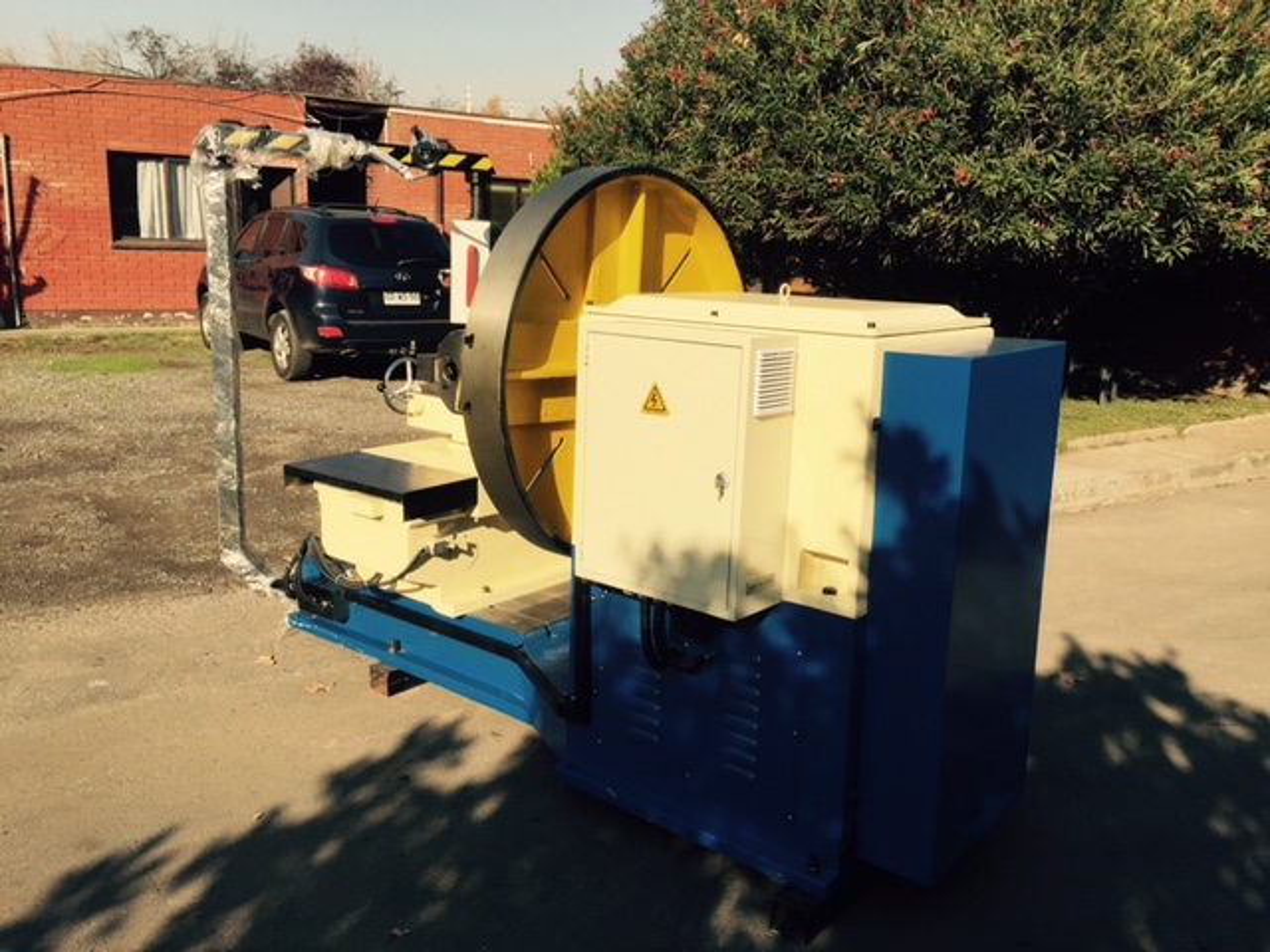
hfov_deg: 61.7
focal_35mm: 29
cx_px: 635
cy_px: 476
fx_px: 1064
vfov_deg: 48.2
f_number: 2.2
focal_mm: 4.15
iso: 32
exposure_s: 1/1980
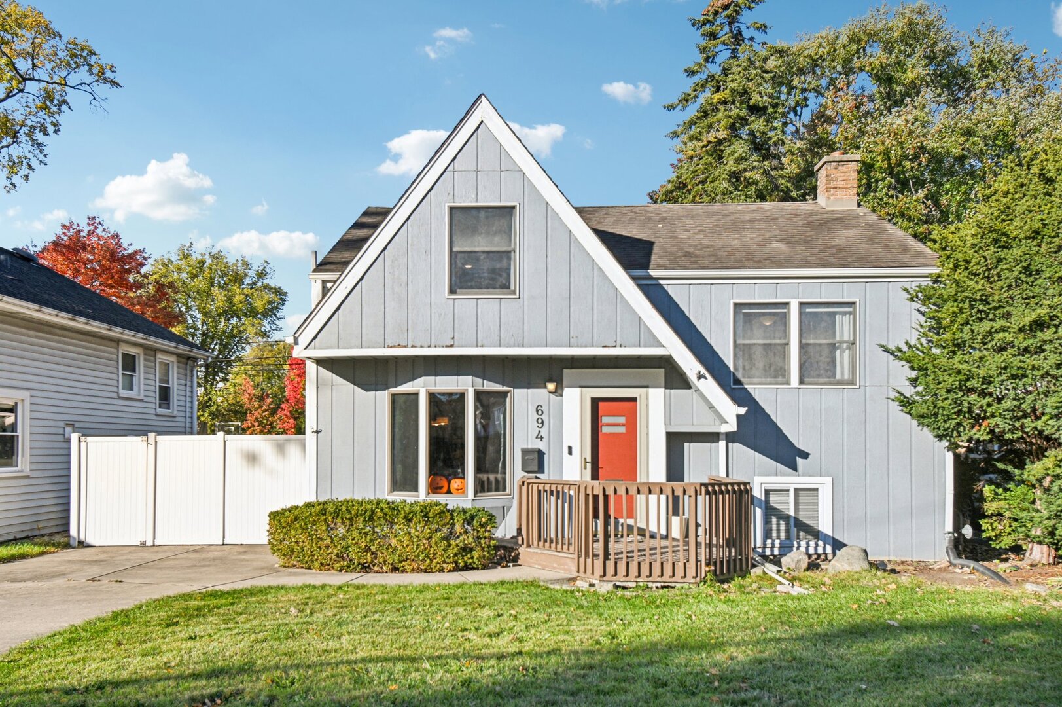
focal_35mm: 30
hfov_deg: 62.0
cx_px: 531
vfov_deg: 43.6
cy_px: 354
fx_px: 884
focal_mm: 20
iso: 100
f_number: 8
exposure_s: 1/320
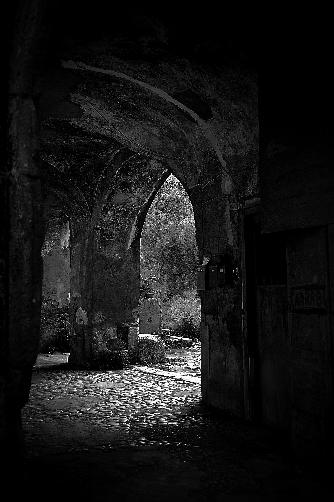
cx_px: 167
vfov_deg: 43.6
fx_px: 627
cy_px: 251
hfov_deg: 29.8
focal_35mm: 45
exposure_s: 1/80
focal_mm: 45
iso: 400
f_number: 6.3
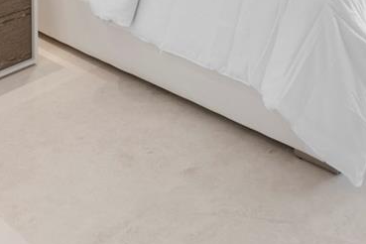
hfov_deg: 36.8
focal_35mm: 52
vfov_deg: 19.1
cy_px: -206
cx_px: 298
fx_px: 529
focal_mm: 12
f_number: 8
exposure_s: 1/25
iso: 160
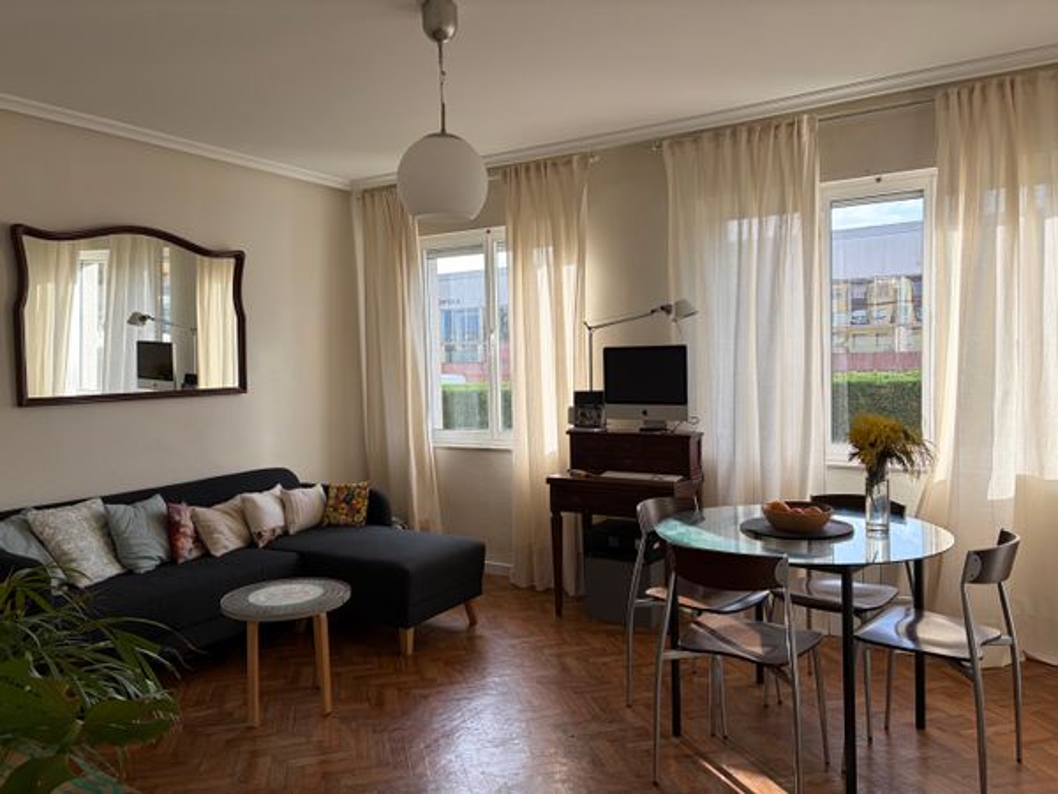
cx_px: 529
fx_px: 795
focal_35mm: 26
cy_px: 397
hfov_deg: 67.3
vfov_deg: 53.1
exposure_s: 1/419
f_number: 1.6
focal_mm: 5.96
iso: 50
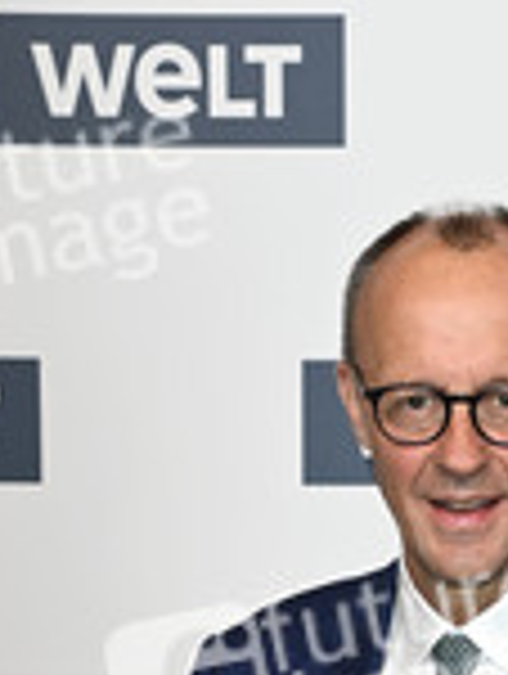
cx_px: 468
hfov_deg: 7.7
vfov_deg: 10.1
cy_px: 896
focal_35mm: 192
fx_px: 3746
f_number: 5.6
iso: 1250
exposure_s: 1/250
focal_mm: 75
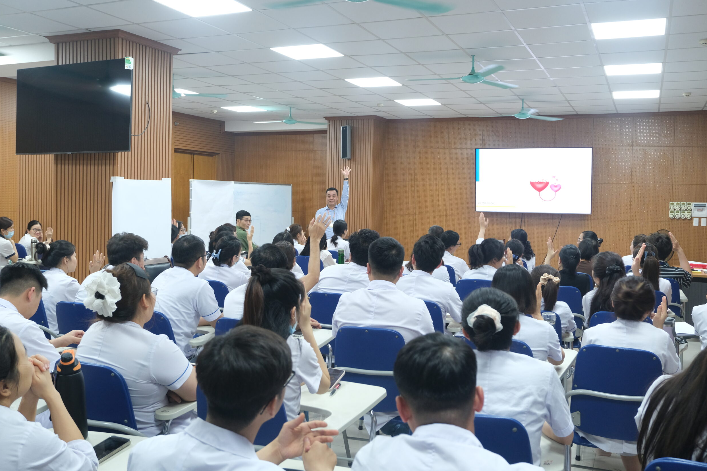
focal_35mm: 35
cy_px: 229
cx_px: 351
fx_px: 687
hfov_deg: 54.4
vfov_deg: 37.8
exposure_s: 1/50
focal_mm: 22.8
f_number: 4.2
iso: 1000
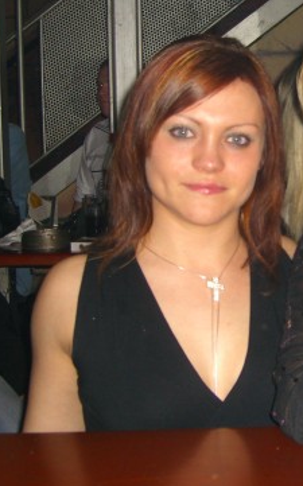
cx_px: 280
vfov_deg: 30.6
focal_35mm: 67
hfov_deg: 19.0
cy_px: 193
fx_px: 887
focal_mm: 7.9
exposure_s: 1/60
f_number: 2.8
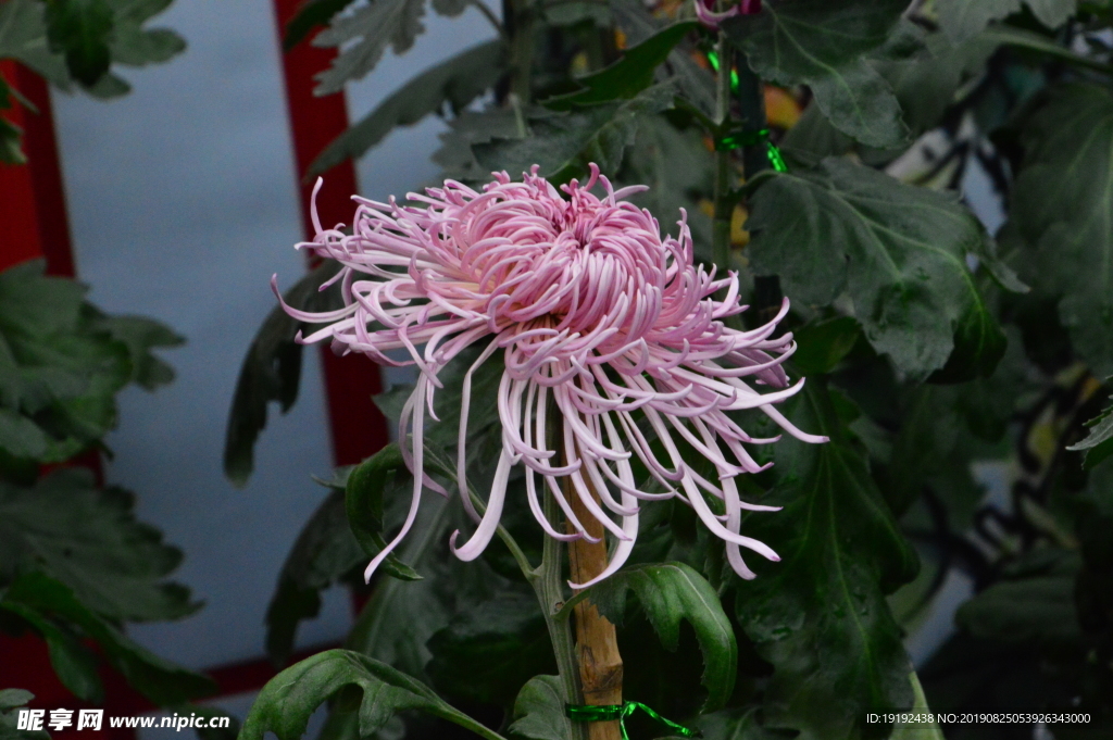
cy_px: 370
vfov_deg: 3.1
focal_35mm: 450
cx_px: 556
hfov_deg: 4.6
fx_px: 13901
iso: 3200
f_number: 22
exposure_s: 1/250
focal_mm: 300
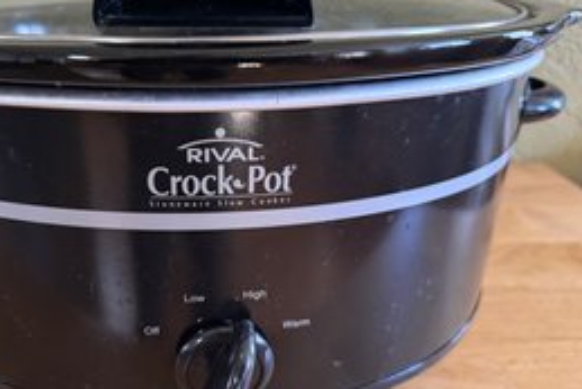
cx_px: 219
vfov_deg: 40.0
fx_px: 534
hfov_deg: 56.5
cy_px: 212
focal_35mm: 33
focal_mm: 6.76
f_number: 1.78
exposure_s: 1/42
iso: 800
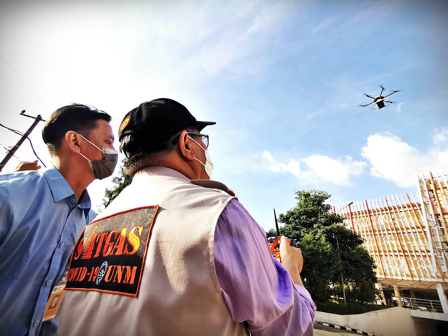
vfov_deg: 78.1
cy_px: 168
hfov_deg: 94.5
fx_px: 207
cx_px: 224
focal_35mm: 16
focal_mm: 2.35
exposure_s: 1/265
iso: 50
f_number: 2.2
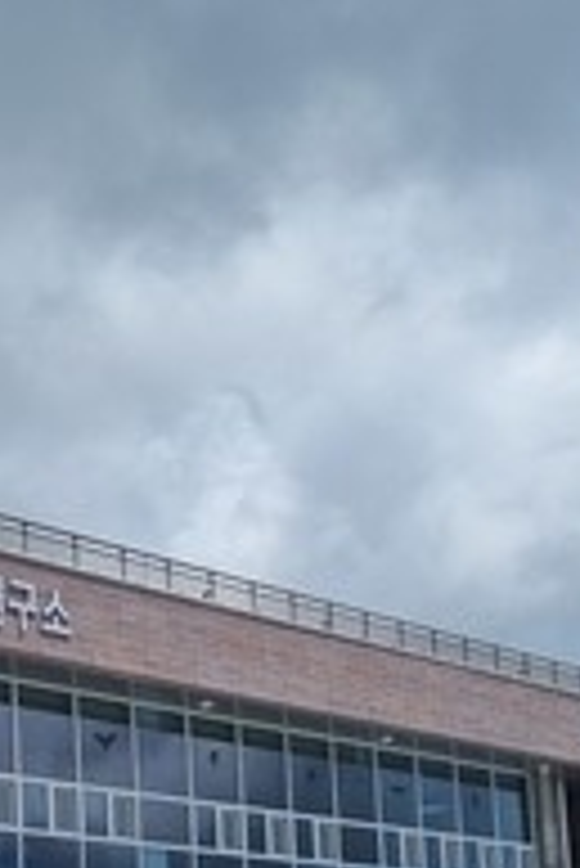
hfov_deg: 15.3
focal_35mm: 84
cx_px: -243
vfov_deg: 23.6
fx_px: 2026
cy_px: 756
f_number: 1.8
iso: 50
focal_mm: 5.4
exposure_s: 1/5600
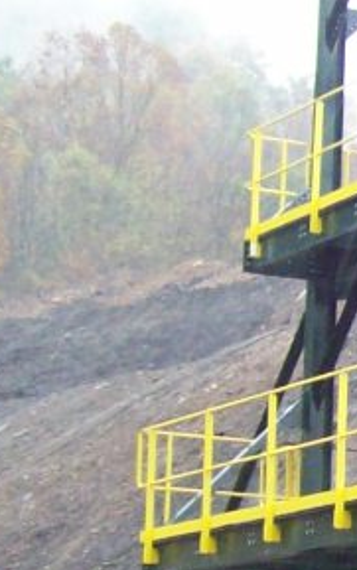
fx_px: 2627
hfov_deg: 7.3
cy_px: 314
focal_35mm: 169
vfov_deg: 12.4
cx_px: 888
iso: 200
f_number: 2.7
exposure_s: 1/83.9
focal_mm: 6
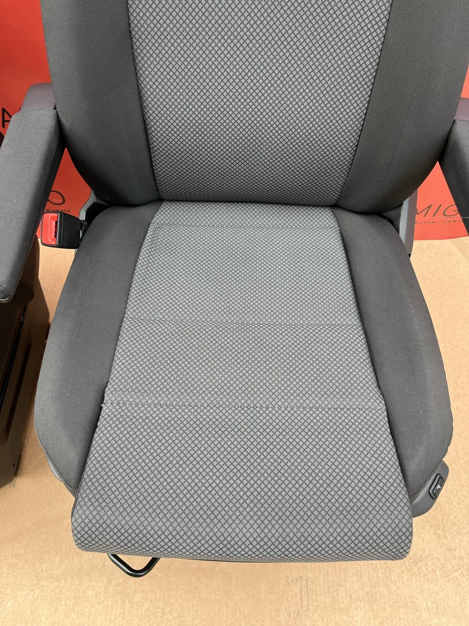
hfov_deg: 53.1
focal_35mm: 26
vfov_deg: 67.3
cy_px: 313
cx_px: 234
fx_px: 470
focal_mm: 5.1
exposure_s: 1/122
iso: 40
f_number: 1.6
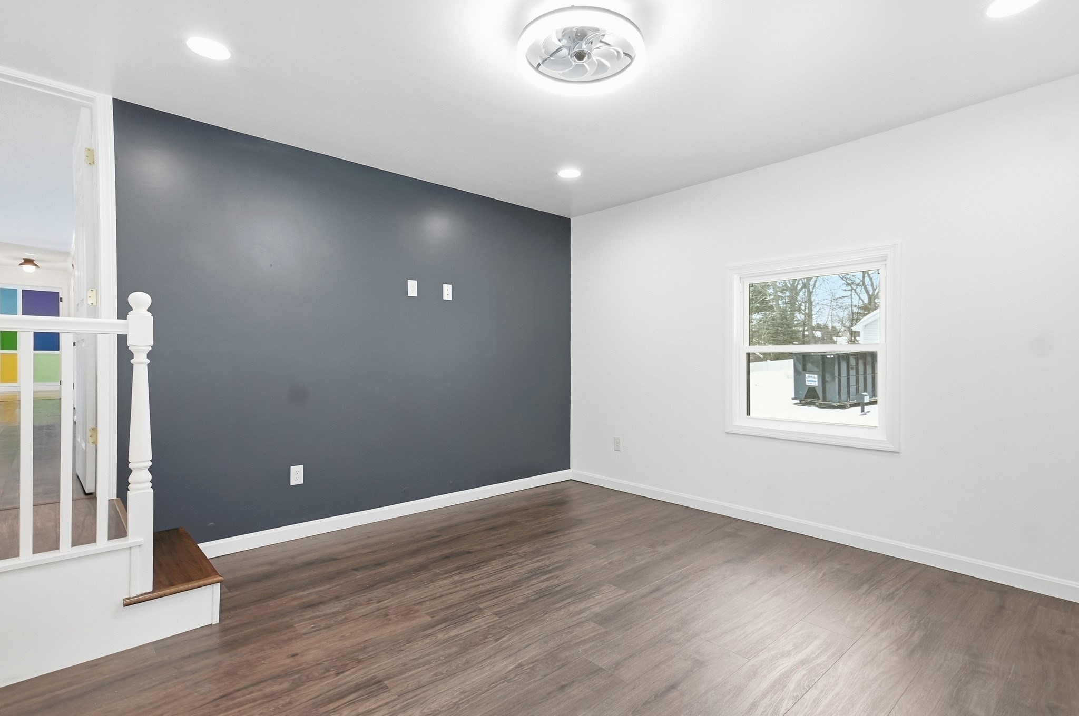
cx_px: 540
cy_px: 358
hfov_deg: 95.1
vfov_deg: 71.9
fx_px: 494
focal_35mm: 16
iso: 800
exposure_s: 1/160
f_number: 7.1
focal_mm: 11
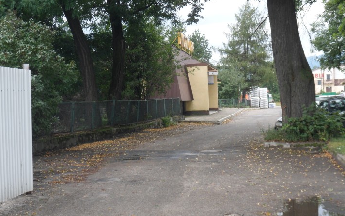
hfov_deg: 25.5
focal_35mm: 81
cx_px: 191
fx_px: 762
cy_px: 106
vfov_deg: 16.1
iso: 80
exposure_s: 1/45
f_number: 4.7
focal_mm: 10.6
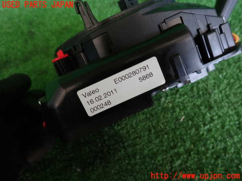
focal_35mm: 25
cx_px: 121
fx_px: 175
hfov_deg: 69.4
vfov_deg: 54.9
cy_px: 90
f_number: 2
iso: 200
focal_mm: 4.5
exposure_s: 1/50
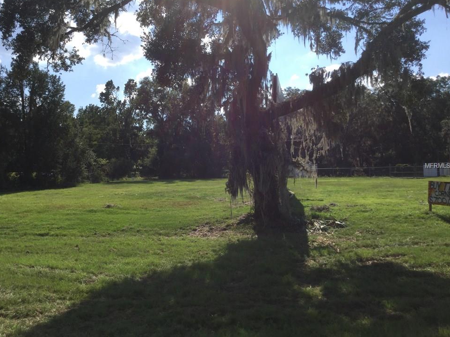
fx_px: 429
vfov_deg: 42.9
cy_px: 166
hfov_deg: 55.3
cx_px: 214
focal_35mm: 33
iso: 25
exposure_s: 1/1359
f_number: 2.4
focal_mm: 3.3
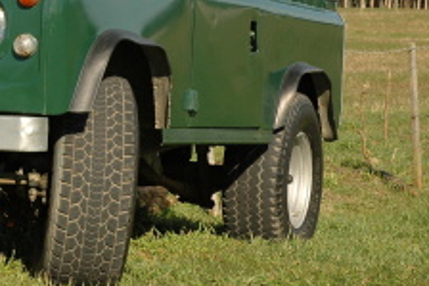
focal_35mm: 154
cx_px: -6
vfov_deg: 8.9
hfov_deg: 13.2
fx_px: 1834
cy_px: 14
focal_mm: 48
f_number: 8
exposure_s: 1/800
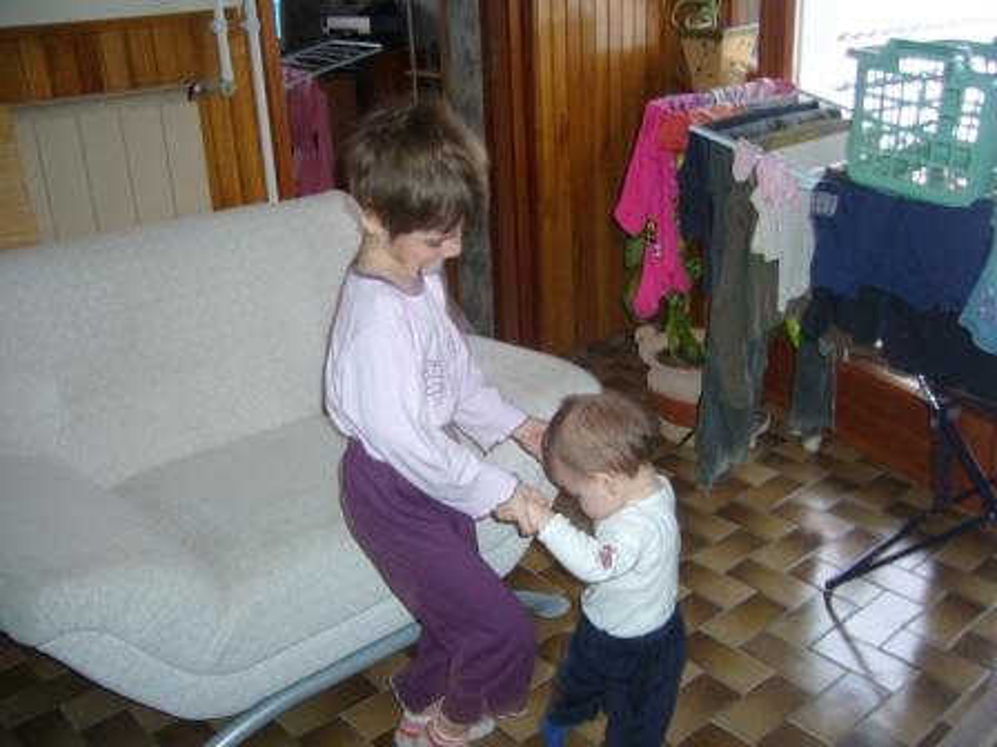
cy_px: 374
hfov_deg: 52.6
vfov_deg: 40.7
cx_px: 498
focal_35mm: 35
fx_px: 1008
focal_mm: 5.8
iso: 100
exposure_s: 1/8
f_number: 2.8
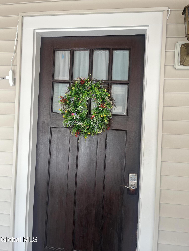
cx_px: 94
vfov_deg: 67.3
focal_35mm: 26
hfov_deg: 53.1
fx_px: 189
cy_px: 126
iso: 32
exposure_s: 1/129
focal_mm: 5.1
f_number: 1.6
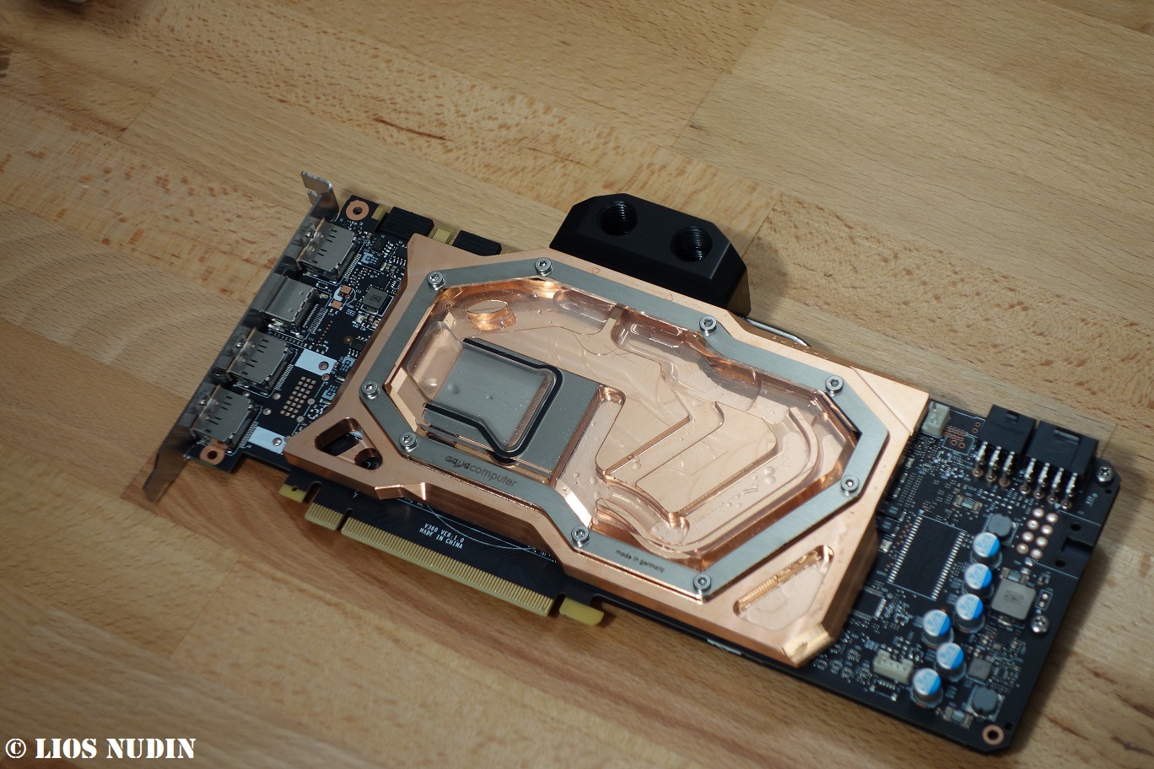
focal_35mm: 77
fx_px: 2468
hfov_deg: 26.3
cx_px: 577
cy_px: 384
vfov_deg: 17.7
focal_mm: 28.5
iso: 200
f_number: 4
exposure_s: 1/80
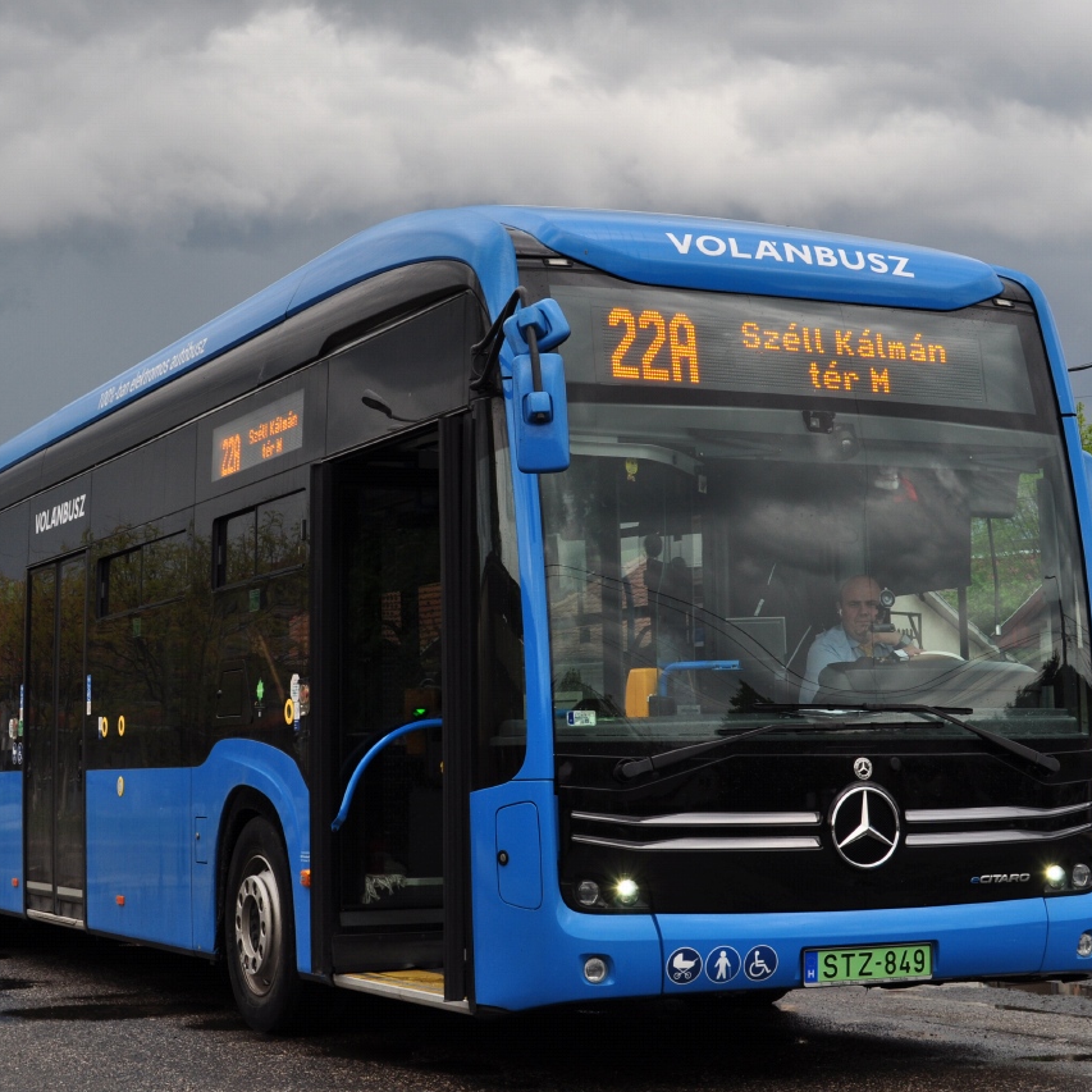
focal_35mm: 66
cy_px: 545
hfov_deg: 26.1
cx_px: 521
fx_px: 2356
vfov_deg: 26.1
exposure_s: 1/80
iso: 200
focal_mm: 34
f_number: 8
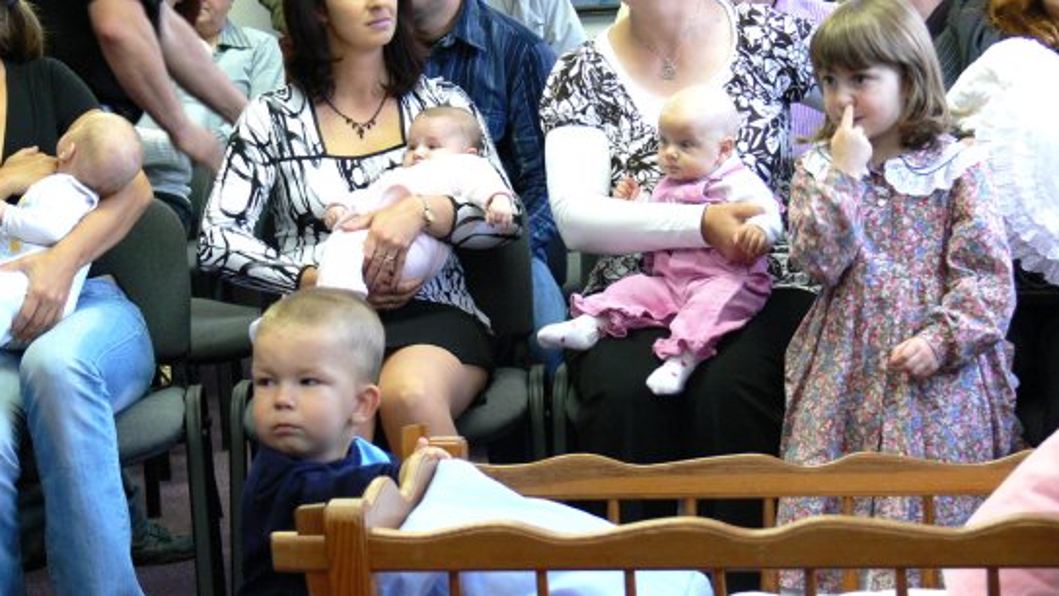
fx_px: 3033
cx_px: 530
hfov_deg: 19.8
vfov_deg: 11.2
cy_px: 213
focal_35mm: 108
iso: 200
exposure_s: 1/20
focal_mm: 20.8
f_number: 3.2
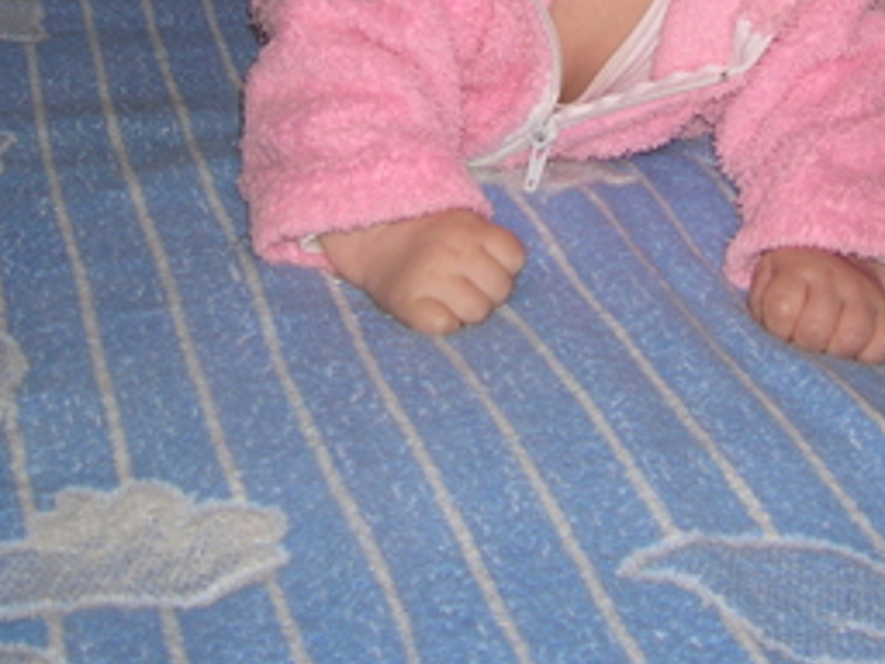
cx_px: 602
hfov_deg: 26.5
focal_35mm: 73
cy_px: -36
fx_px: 1866
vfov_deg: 19.4
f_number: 2.9
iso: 50
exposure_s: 1/60.1
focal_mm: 5.7
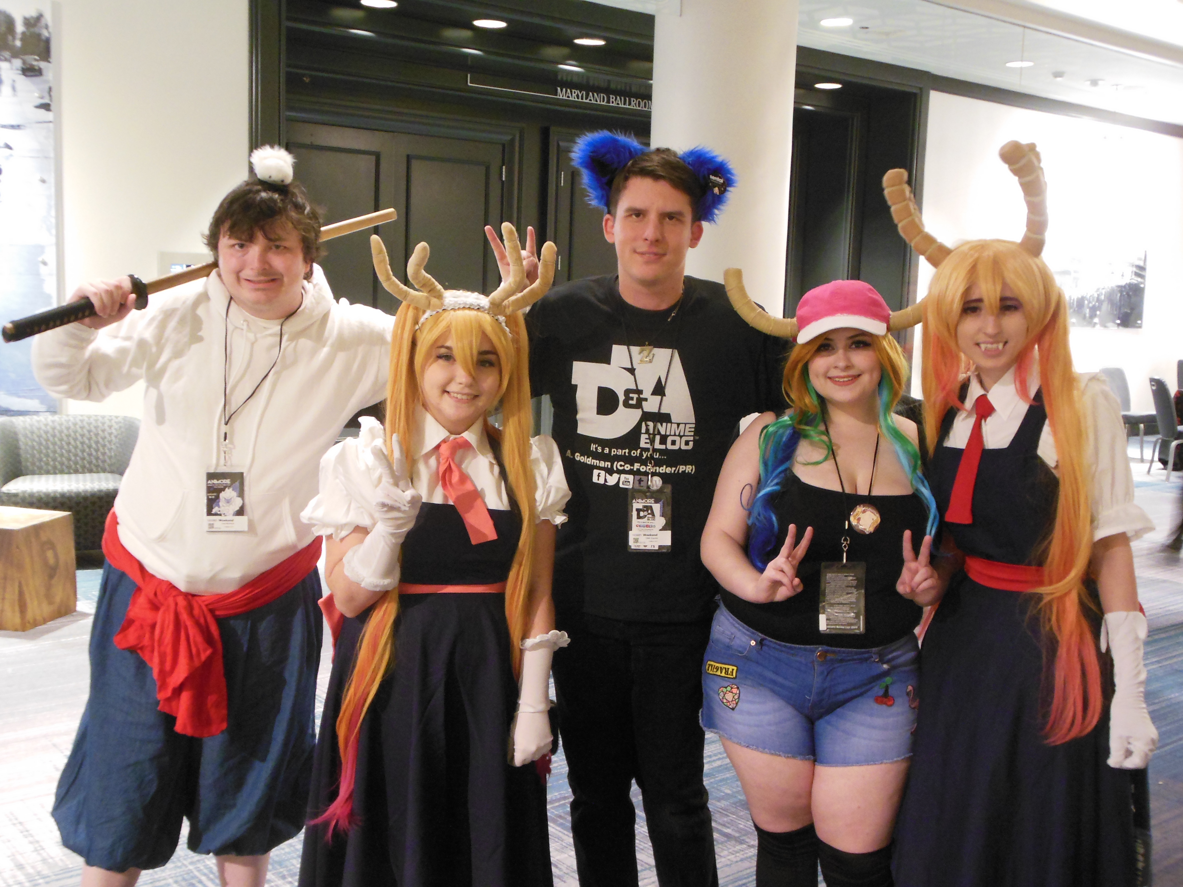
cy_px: 444
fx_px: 1299
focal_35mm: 38
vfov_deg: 37.7
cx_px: 592
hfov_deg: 49.0
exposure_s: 1/3
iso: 800
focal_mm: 6.8
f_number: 3.6
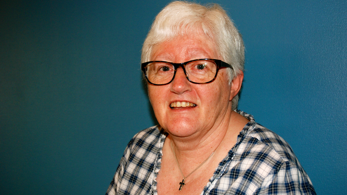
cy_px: 103
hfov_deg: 44.1
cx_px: 172
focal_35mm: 47
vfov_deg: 25.7
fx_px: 428
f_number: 4
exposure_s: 1/60
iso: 400
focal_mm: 29
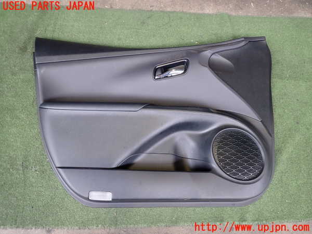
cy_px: 117
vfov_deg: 54.9
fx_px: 225
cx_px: 156
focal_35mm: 25
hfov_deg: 69.4
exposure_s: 1/50
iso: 200
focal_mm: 4.5
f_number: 2
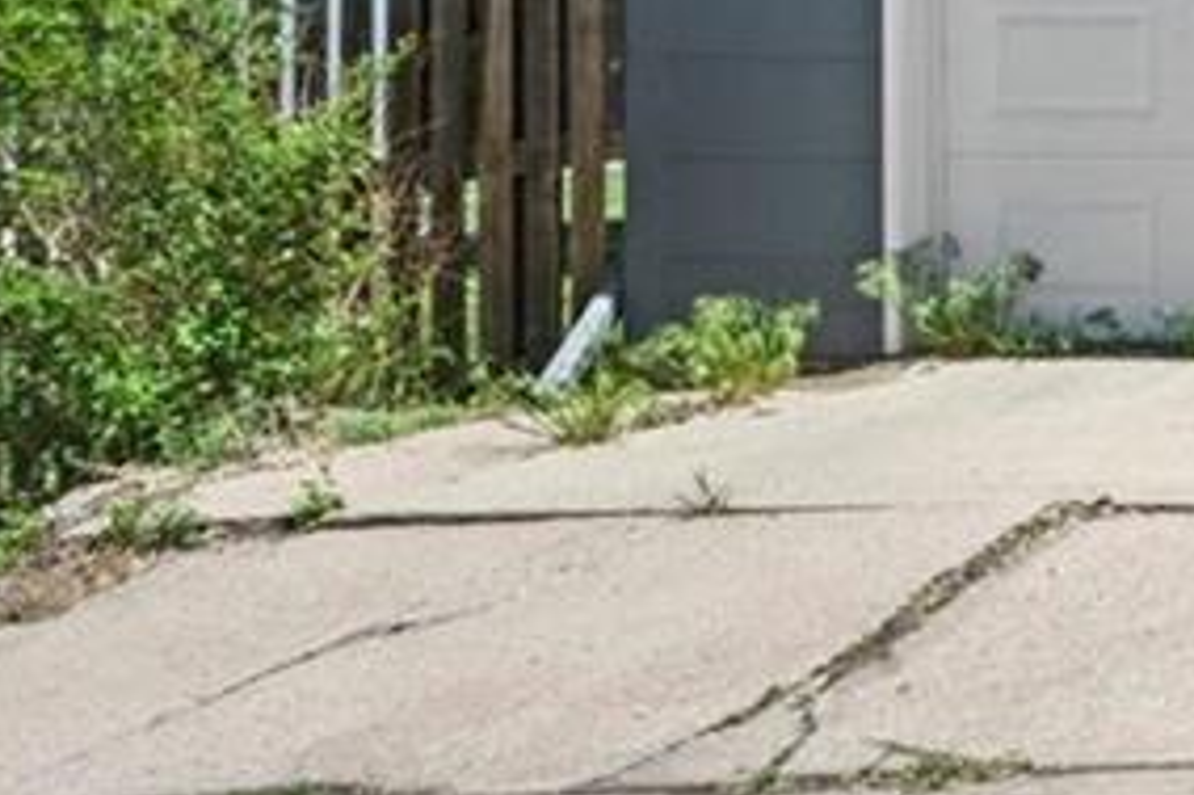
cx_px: 2914
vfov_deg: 16.8
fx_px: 2619
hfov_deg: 14.8
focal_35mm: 79
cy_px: -17
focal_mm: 14
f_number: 11
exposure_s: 1/800
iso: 400
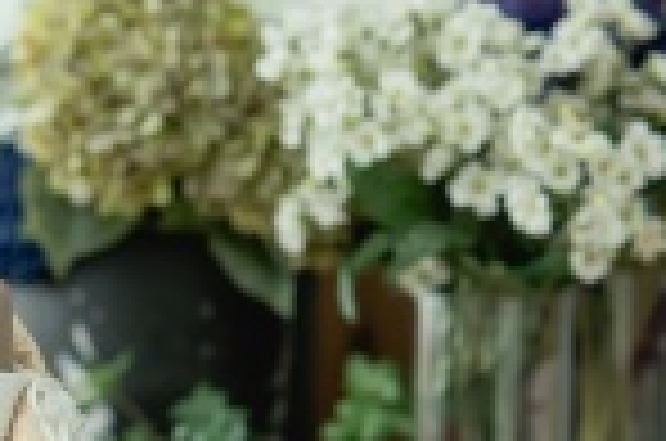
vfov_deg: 5.0
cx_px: -252
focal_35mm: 271
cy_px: 380
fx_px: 5003
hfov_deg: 7.5
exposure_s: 1/125
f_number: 1.8
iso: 200
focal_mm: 50
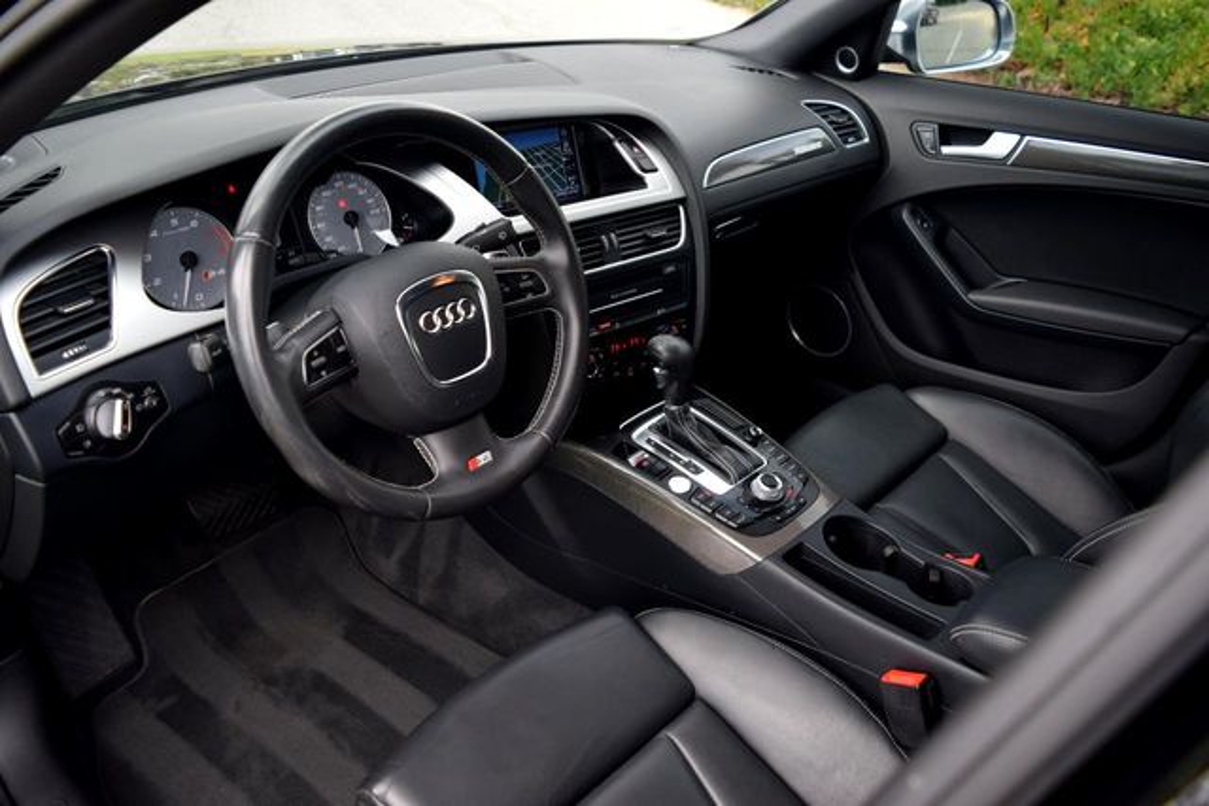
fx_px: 1008
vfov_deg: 43.6
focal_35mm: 30
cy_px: 403
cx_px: 604
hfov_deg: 61.9
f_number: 4.5
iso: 400
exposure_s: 1/80
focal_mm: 20
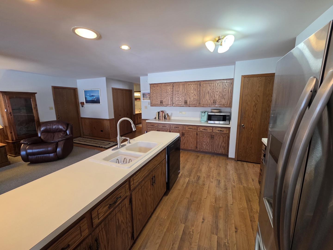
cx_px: 166
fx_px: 125
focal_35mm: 13
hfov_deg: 106.2
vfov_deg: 89.9
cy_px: 125
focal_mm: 2.2
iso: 200
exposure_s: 1/120
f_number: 1.9
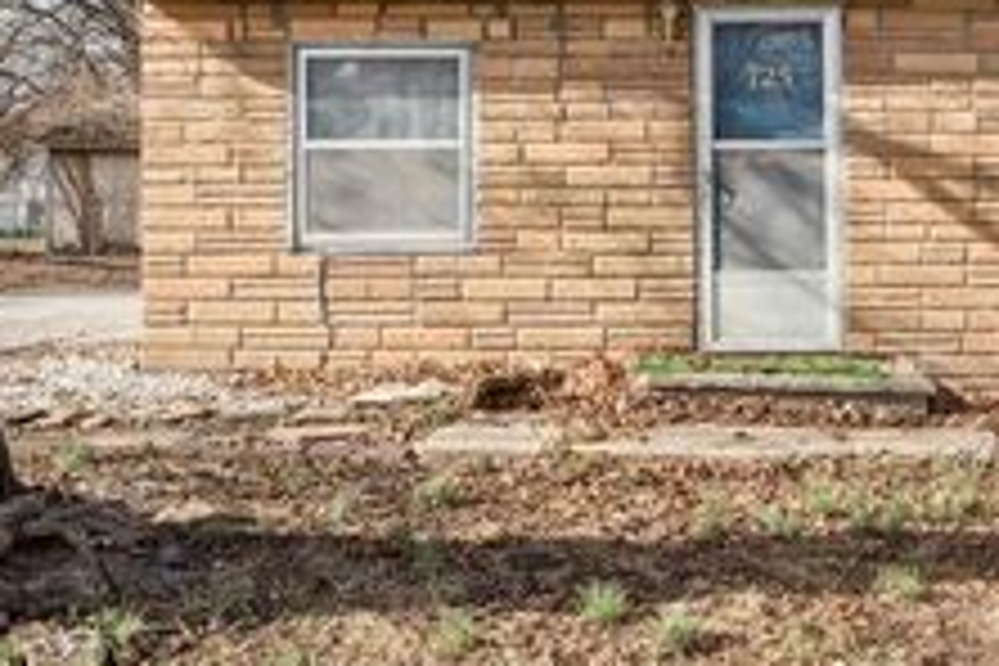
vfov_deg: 28.3
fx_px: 1292
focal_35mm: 47
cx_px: 734
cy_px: 142
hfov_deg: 41.2
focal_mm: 20.7
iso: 100
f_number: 22
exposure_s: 1/15
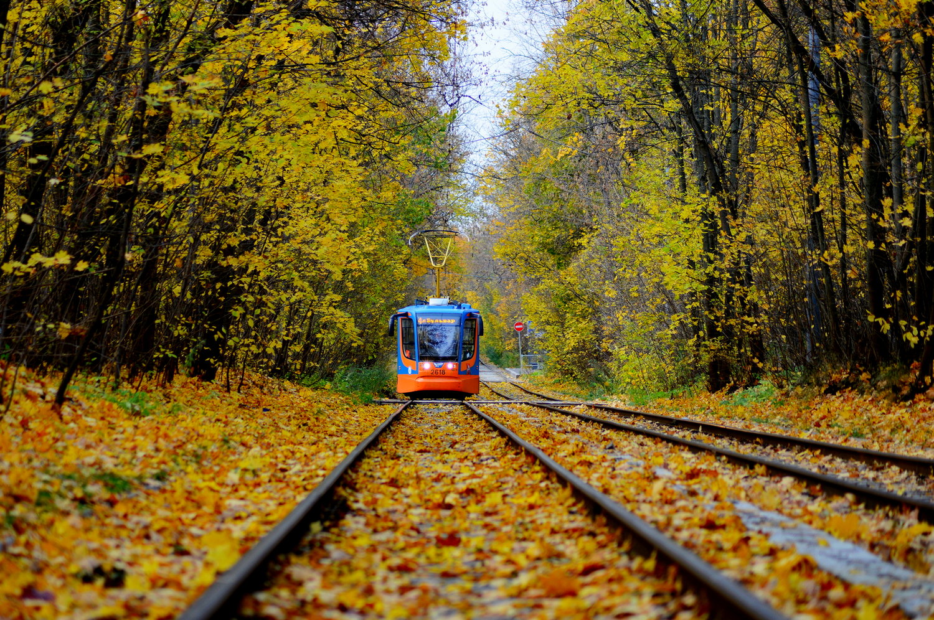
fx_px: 3368
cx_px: 467
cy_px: 310
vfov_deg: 10.5
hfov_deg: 15.8
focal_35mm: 130
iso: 320
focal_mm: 130
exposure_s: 1/200
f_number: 4.2
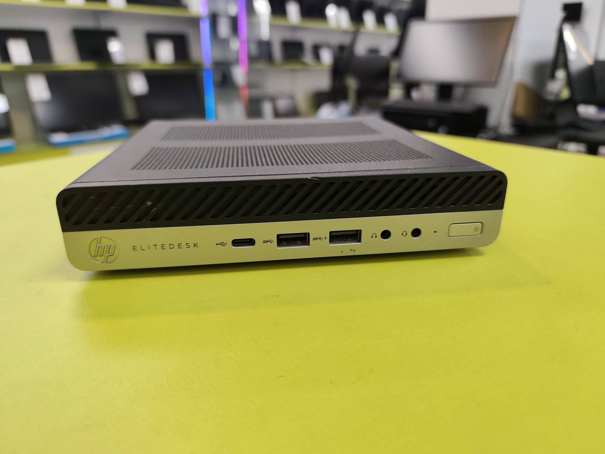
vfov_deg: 58.9
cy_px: 227
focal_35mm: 23
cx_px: 302
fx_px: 402
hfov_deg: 73.9
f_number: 1.65
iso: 250
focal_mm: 6.19
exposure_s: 1/50
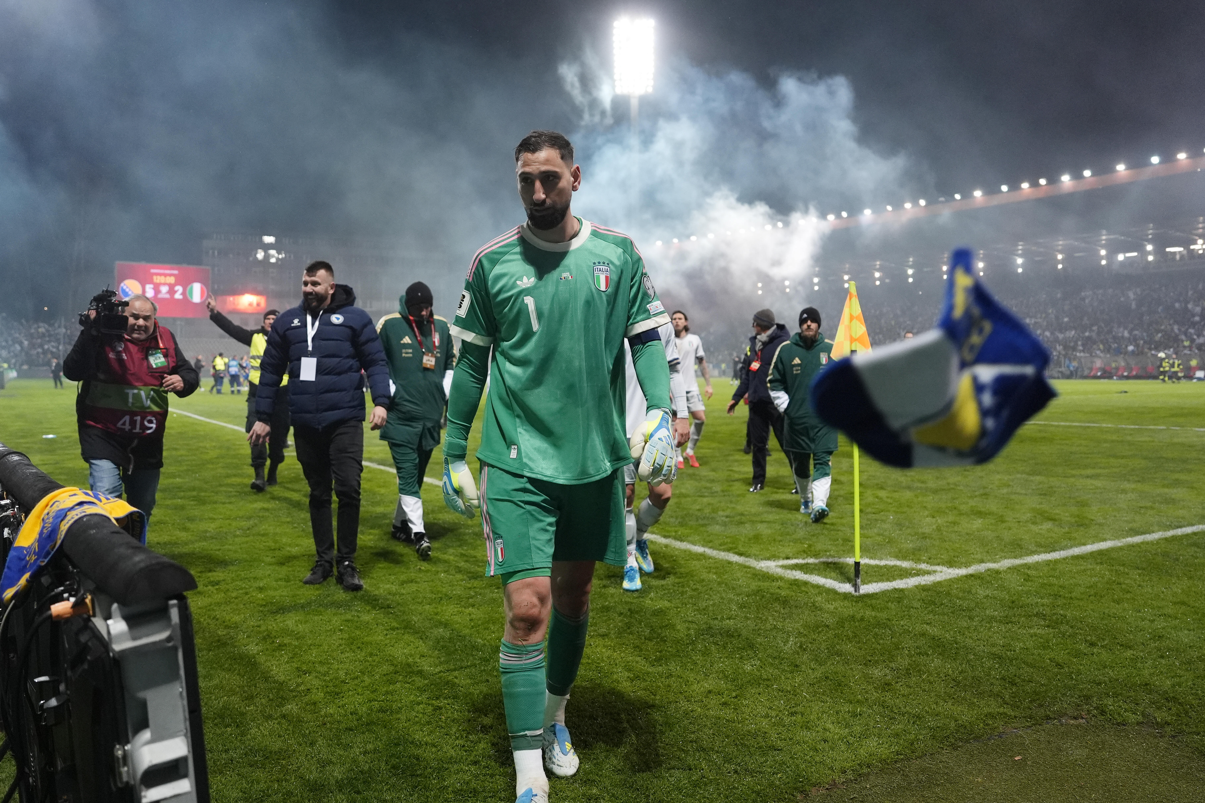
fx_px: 803
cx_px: 602
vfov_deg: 53.1
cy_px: 402
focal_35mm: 24
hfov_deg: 73.7
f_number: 2.8
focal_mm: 24
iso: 2500
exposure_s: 1/1250
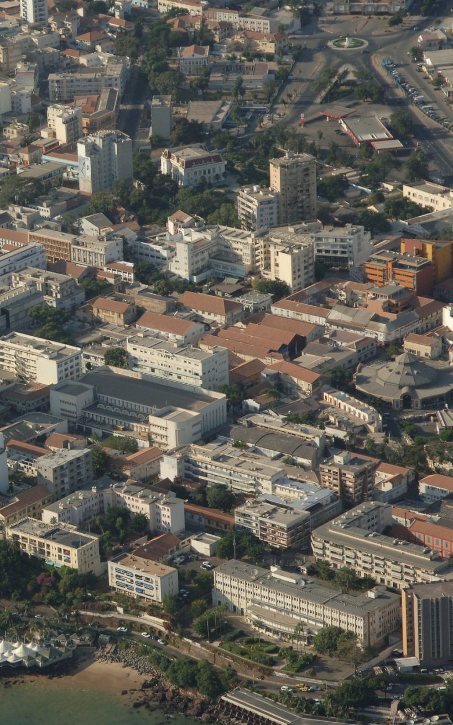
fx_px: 3300
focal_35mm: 167
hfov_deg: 7.8
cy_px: 360
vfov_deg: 12.5
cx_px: -93
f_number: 9
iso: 320
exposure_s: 1/640
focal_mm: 70
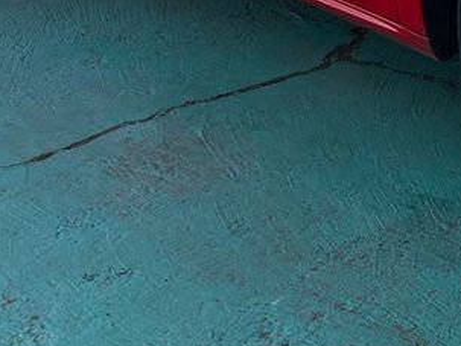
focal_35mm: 103
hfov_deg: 18.0
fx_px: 1371
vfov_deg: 13.3
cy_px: -219
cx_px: 569
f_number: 1.6
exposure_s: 1/1748
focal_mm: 5.1
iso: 50
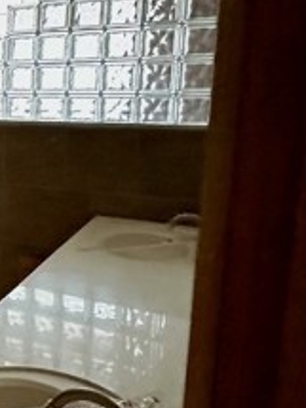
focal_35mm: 50
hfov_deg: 21.7
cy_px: 171
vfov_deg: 38.1
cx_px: -207
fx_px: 590
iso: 1250
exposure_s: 1/50
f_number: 2.2
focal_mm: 2.22
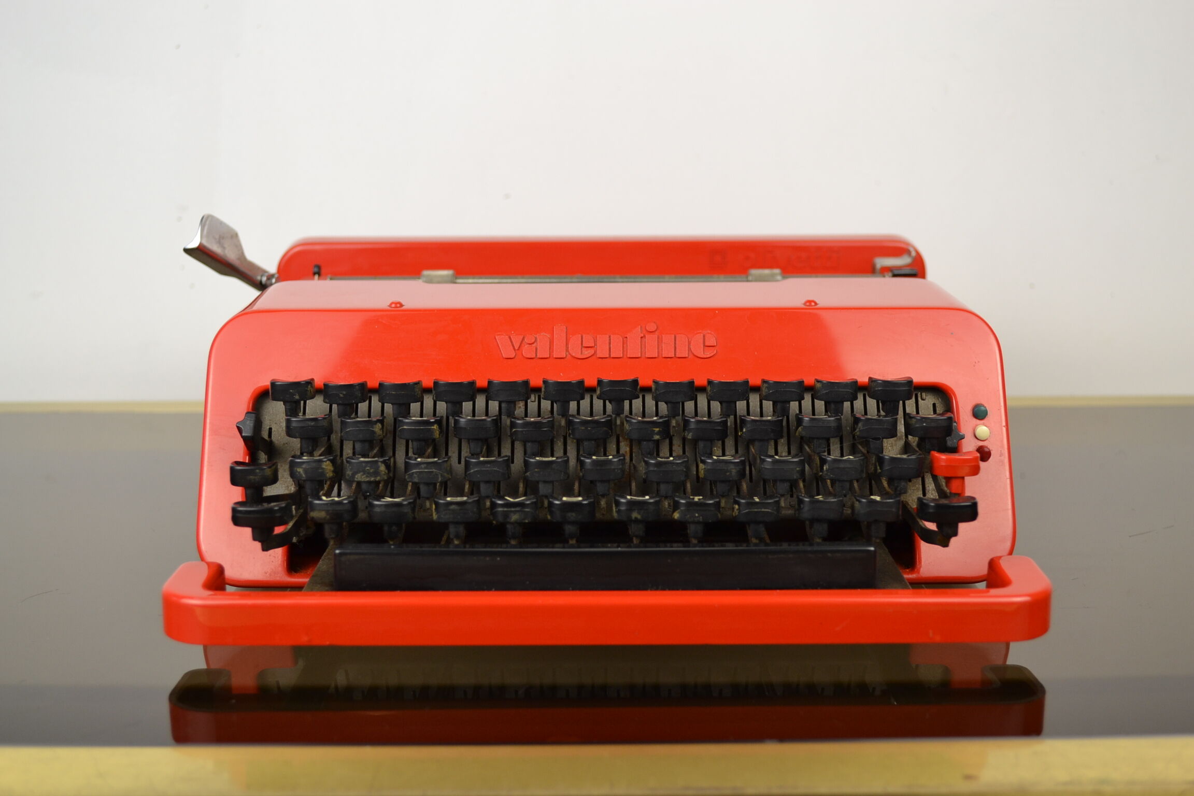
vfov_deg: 30.8
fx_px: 1443
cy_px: 398
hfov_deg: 45.0
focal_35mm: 44
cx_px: 597
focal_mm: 29
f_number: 4.8
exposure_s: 1/100
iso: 400
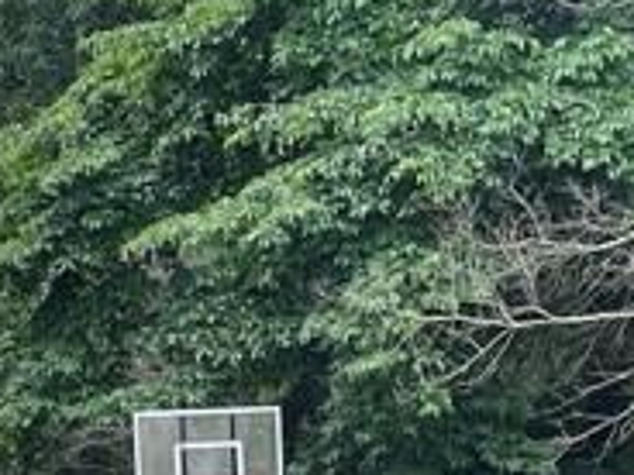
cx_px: -686
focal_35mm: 145
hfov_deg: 11.9
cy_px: 654
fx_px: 2656
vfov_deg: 10.0
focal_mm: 5.1
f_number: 1.6
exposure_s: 1/824
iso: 32
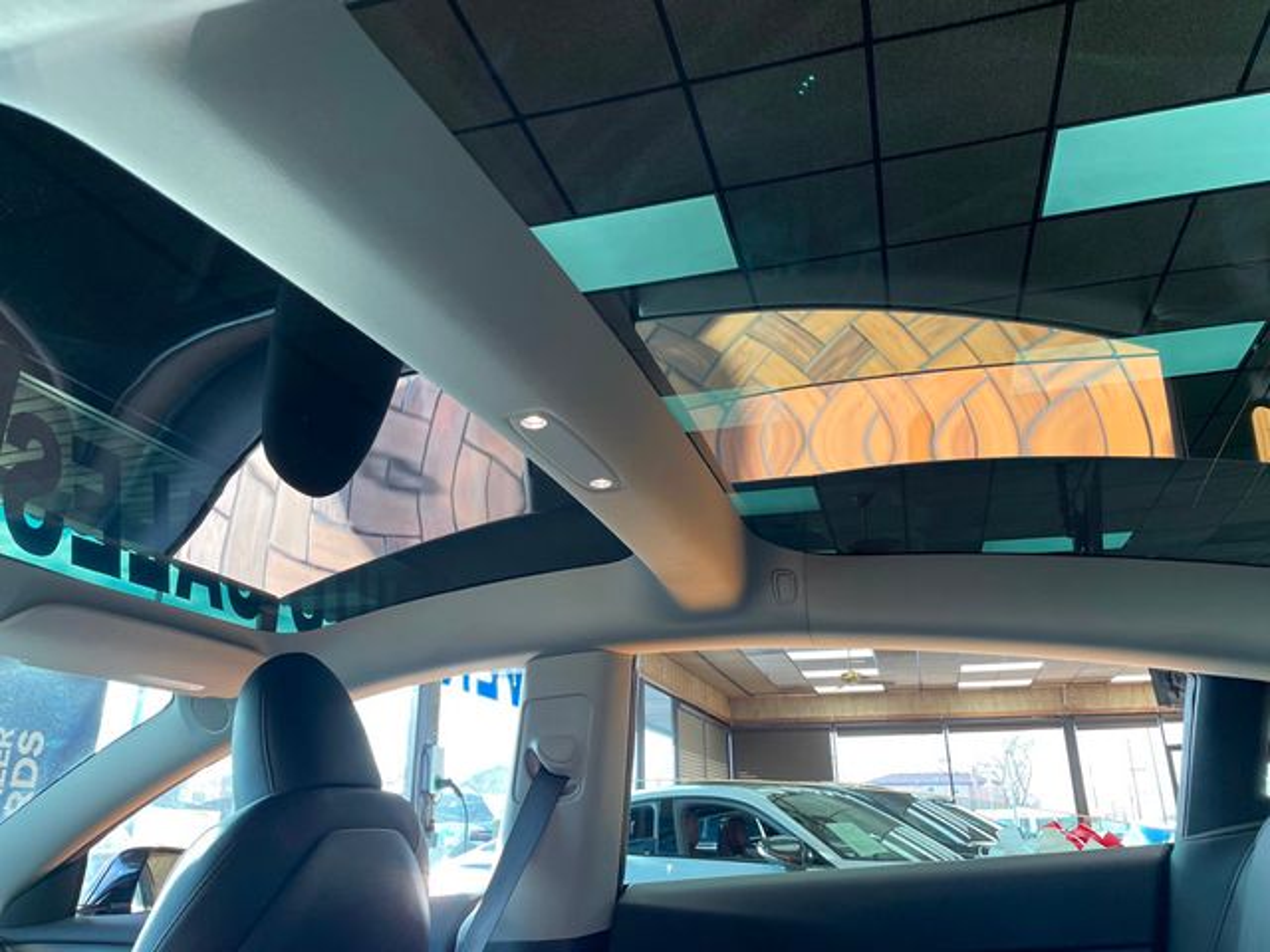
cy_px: 476
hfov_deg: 67.3
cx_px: 635
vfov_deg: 53.1
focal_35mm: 26
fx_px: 954
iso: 64
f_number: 1.6
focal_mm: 4.2
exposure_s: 1/120
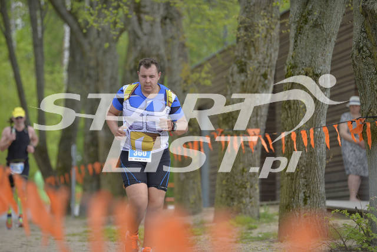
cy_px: 126
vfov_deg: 6.9
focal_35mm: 200
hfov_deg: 10.3
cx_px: 188
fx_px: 2095
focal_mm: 200
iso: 400
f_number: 4
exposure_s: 1/1000
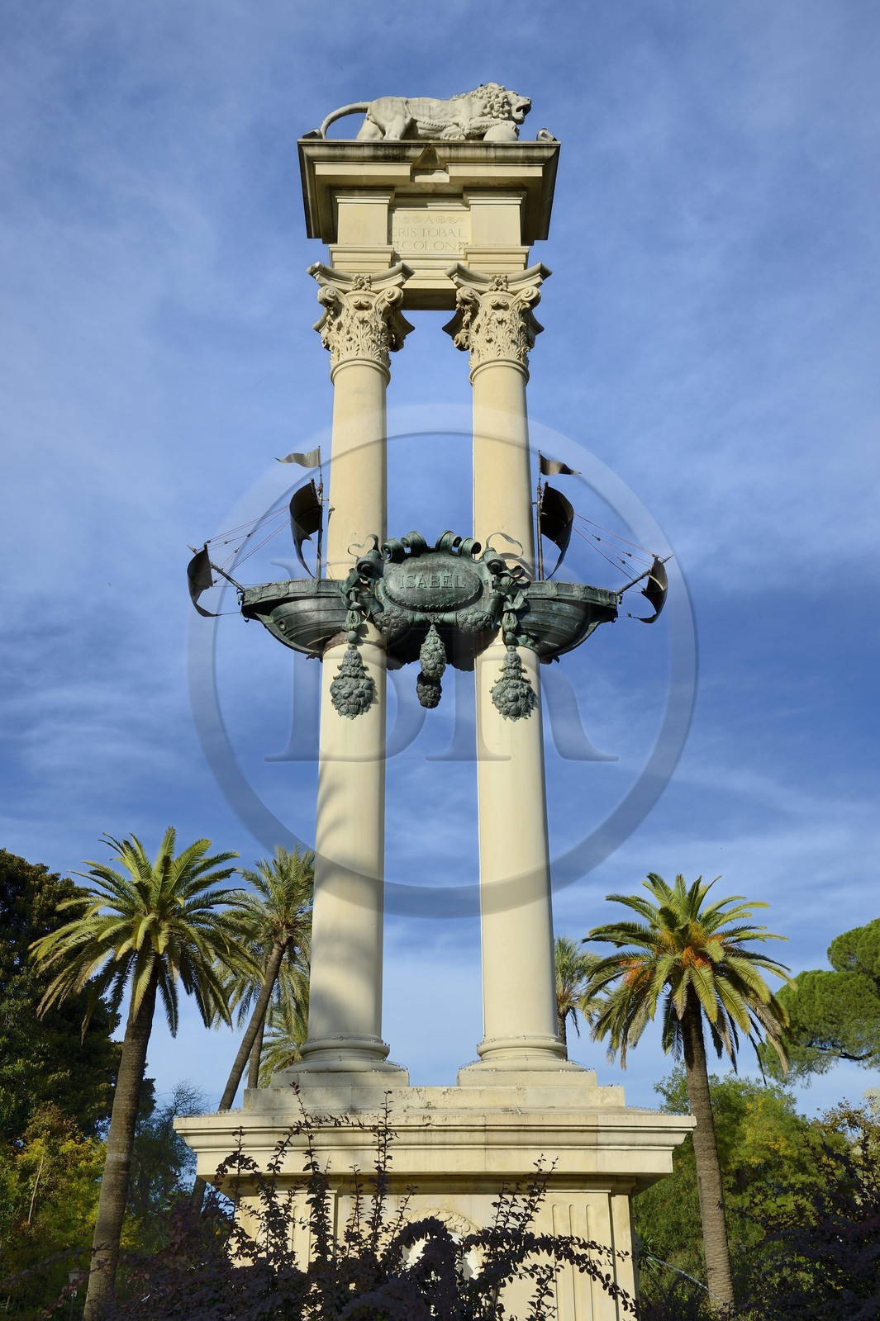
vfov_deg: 53.2
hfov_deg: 36.8
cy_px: 660
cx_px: 440
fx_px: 1321
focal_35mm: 36
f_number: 14
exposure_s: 1/250
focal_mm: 36
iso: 200
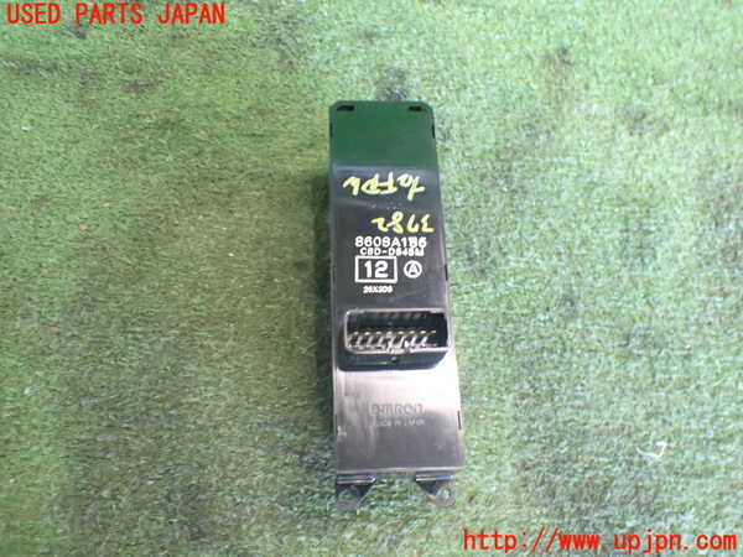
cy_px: 278
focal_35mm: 30
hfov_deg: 60.0
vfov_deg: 46.8
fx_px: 644
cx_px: 372
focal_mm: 5.4
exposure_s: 1/40
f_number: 2.3
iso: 800
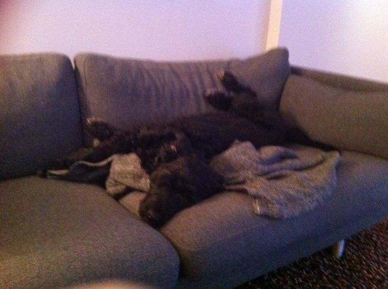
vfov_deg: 40.6
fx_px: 391
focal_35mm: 35
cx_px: 194
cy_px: 144
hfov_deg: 52.7
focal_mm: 3.85
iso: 1000
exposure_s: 1/15
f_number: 2.8
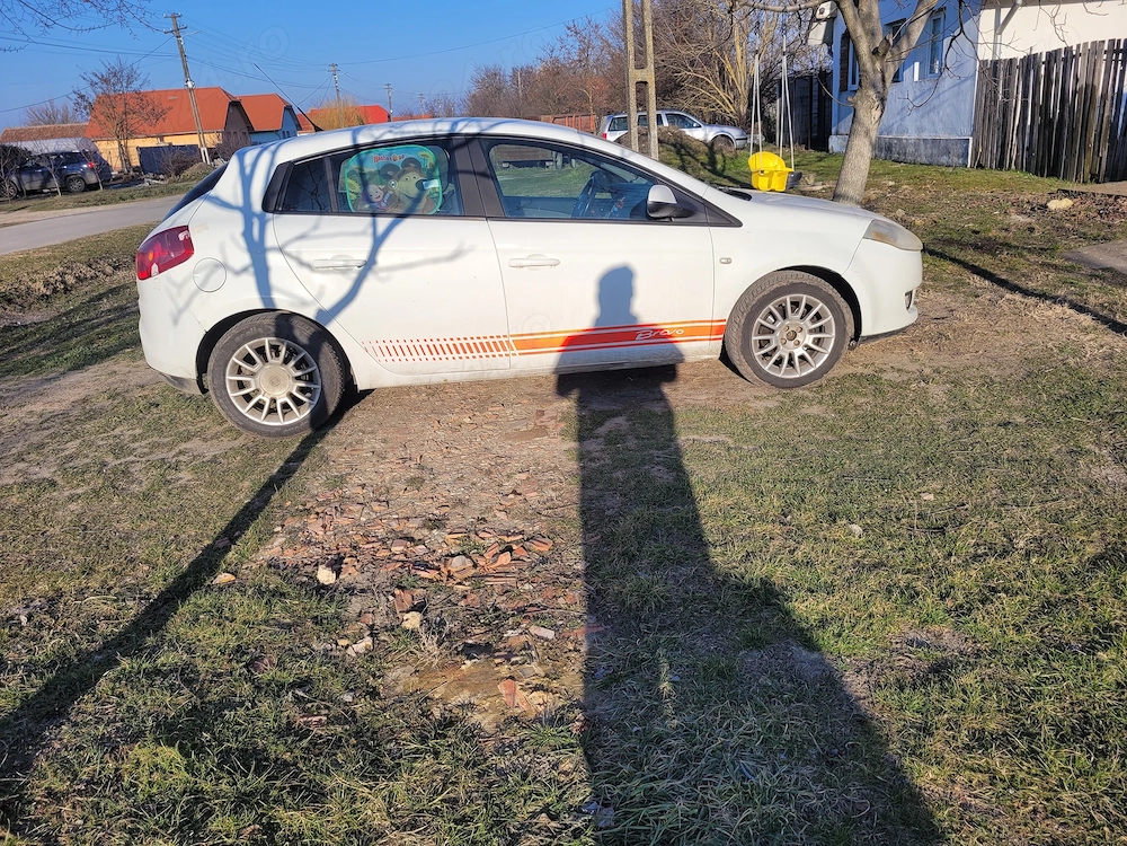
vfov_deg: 53.1
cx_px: 564
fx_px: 846
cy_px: 423
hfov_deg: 67.3
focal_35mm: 26
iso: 40
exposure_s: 1/2116
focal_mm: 5.4
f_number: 1.8
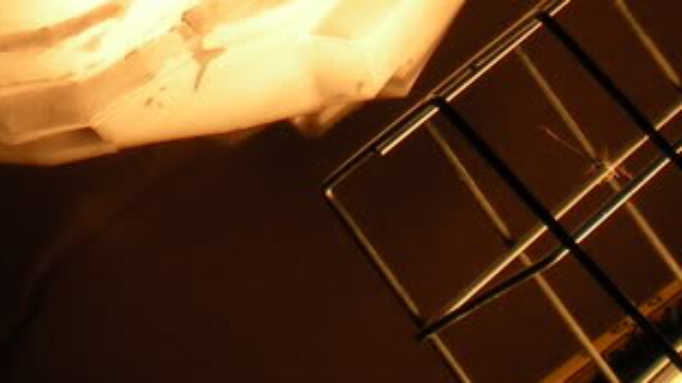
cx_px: 195
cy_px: -140
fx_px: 2458
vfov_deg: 8.7
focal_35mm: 136
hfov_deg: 15.7
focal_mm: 6.3
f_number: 4.6
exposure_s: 1/142
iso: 64
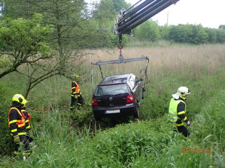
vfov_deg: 37.7
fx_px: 247
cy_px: 84
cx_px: 112
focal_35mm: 38
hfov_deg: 49.0
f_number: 2.7
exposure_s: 1/80
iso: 100
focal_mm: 6.86
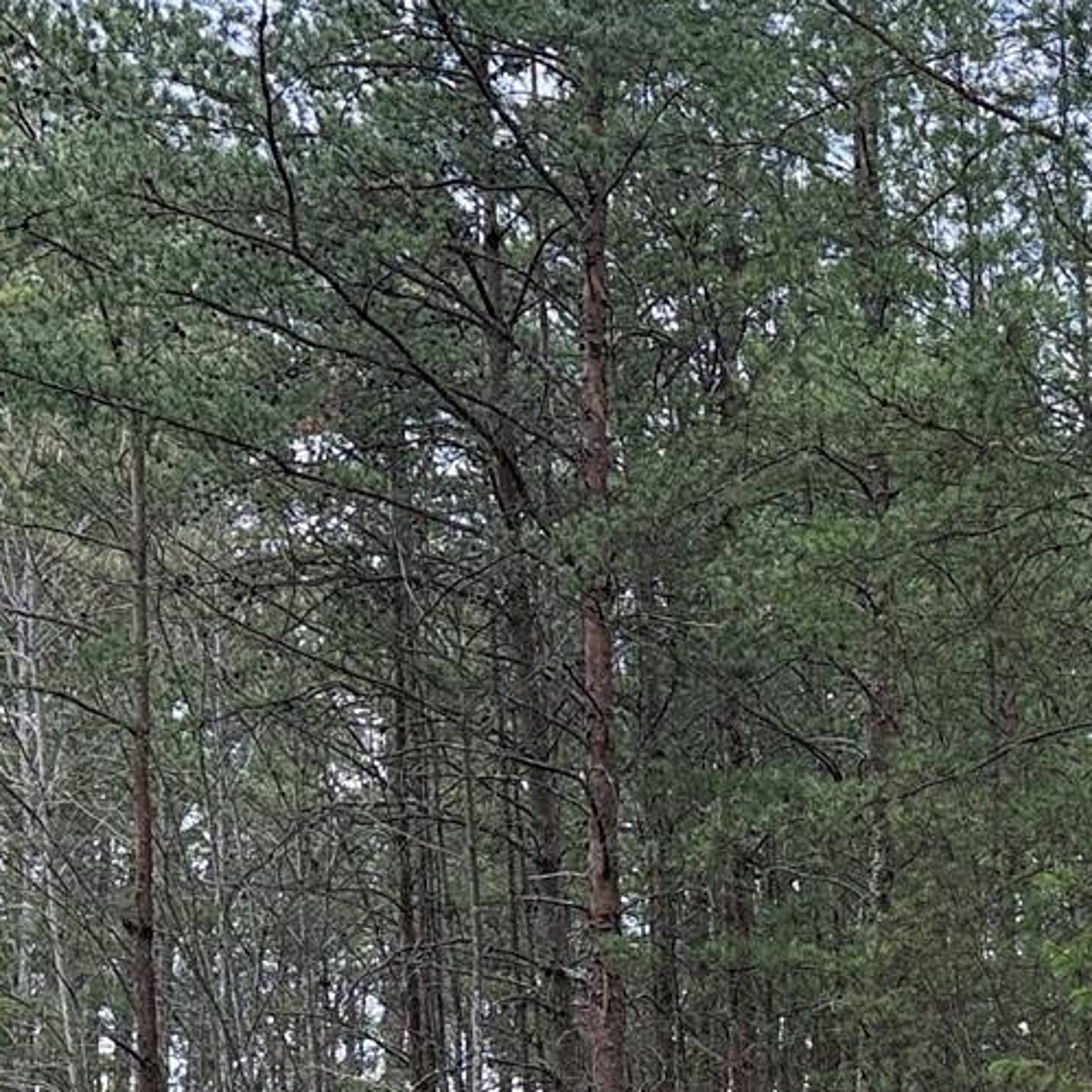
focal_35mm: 87
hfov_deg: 19.0
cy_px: 1396
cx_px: 1267
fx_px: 3105
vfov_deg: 18.6
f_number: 1.78
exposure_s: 1/689
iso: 100
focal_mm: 6.76
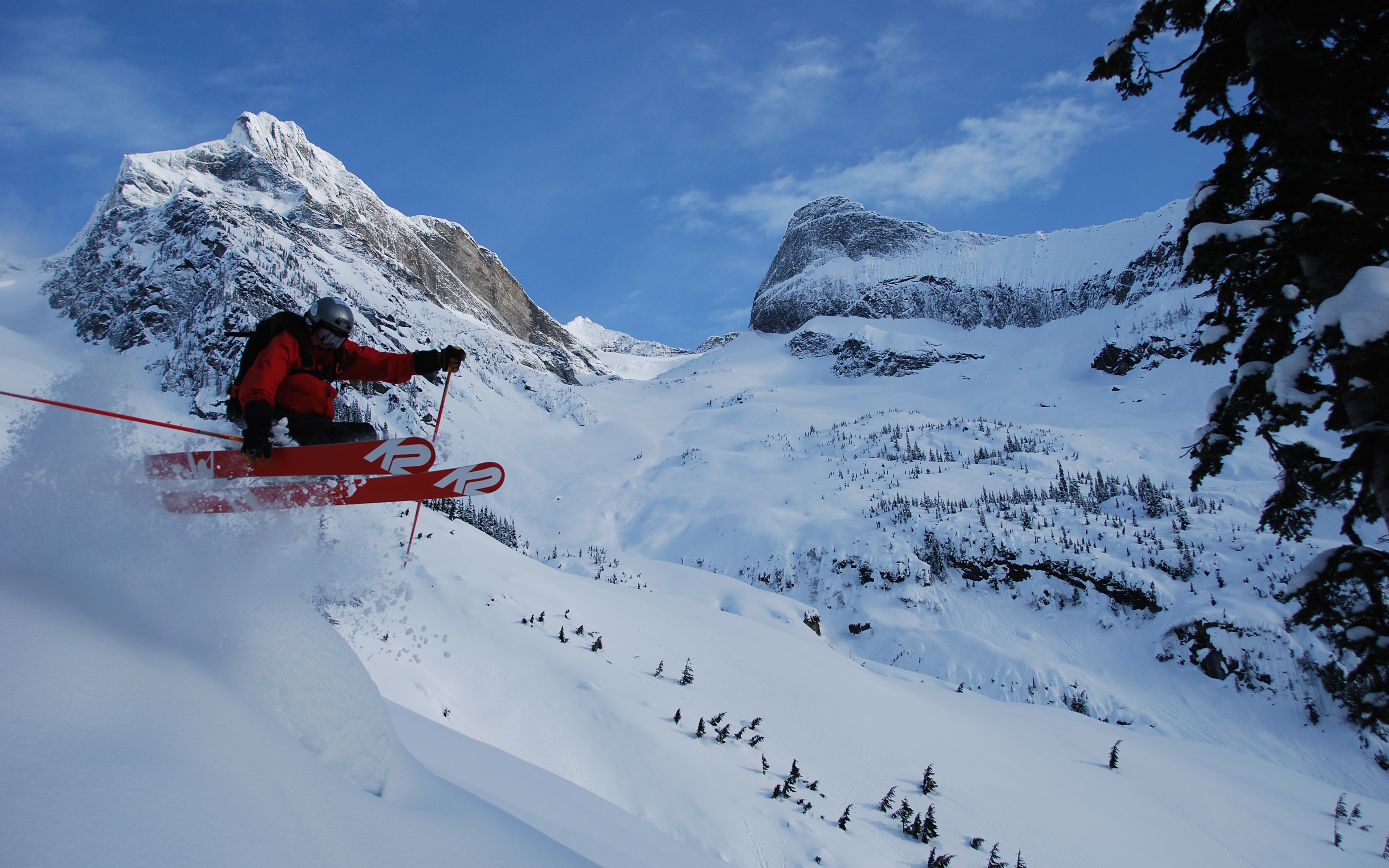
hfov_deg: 61.2
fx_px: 1173
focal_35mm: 31
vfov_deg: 40.6
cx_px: 694
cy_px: 439
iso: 125
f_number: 4
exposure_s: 1/1000
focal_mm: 20
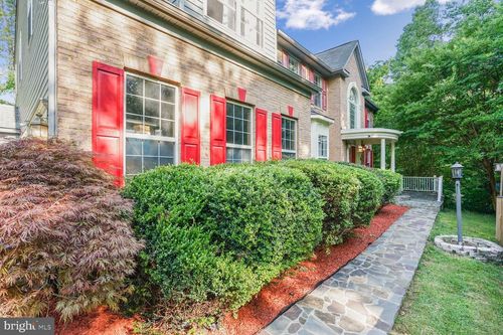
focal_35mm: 16
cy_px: 168
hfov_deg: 96.8
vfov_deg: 73.7
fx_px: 223
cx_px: 252
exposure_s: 1/80
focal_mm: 16
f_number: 9
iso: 400
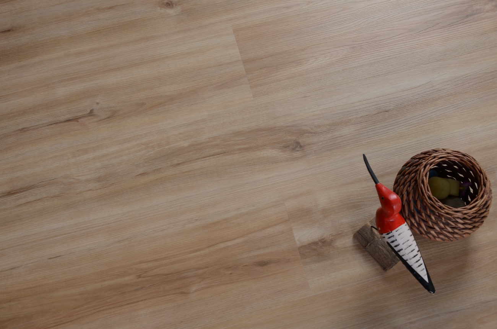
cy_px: 164
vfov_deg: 31.8
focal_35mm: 42
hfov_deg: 46.5
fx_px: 579
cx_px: 248
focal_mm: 28
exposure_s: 1/100
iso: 100
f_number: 7.1
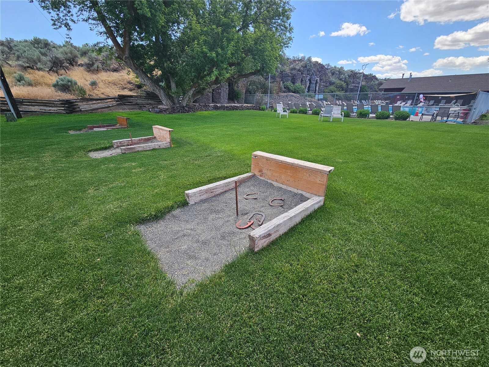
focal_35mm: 13
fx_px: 184
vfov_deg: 89.9
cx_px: 244
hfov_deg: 106.2
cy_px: 184
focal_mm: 2.2
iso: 50
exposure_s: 1/838
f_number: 2.2
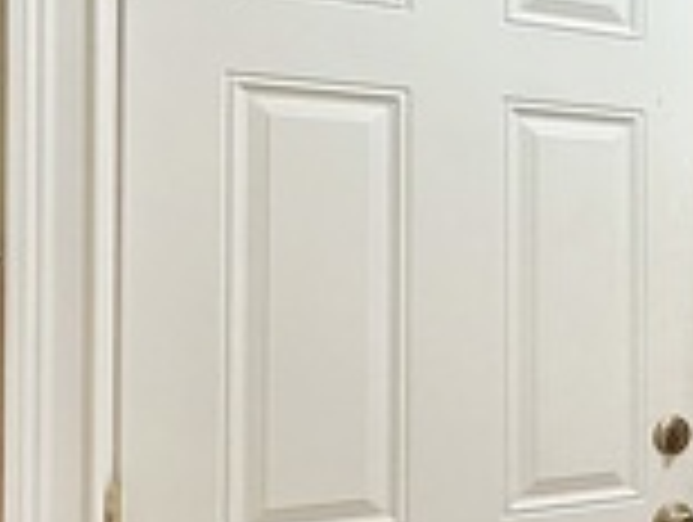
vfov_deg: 25.3
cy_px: 266
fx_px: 1163
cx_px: 1004
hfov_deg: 25.8
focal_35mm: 58
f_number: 2.2
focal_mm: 2.22
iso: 640
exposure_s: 1/60
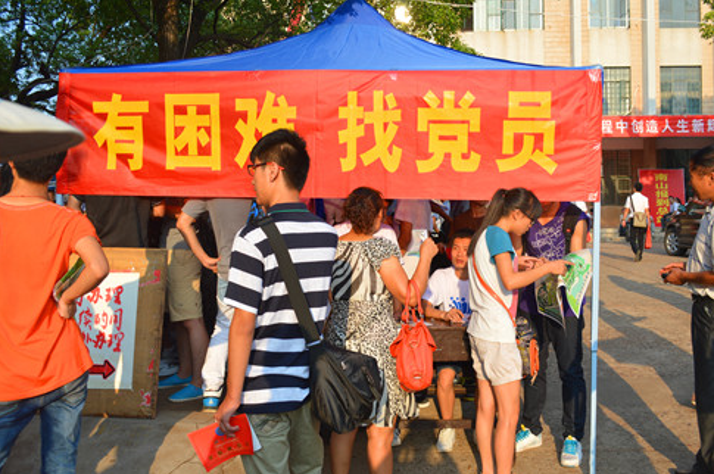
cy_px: 243
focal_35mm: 34
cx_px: 364
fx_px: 673
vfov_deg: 38.8
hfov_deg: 55.9
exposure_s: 1/160
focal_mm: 22
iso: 100
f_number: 6.3
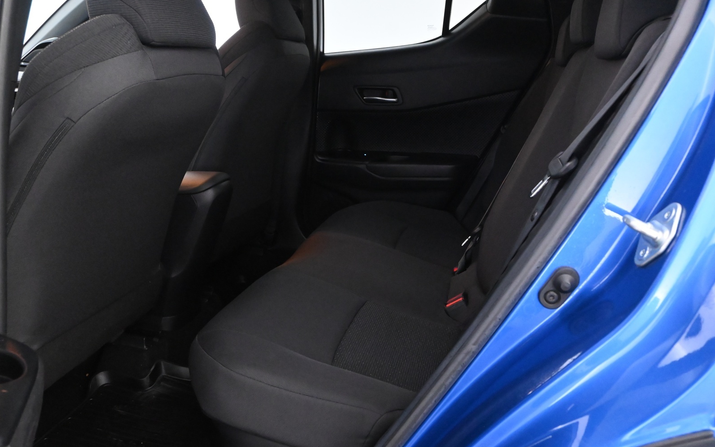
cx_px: 360
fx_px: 590
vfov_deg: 41.5
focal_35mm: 30
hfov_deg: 62.5
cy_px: 222
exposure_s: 1/15
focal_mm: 19.5
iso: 6400
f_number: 5.6
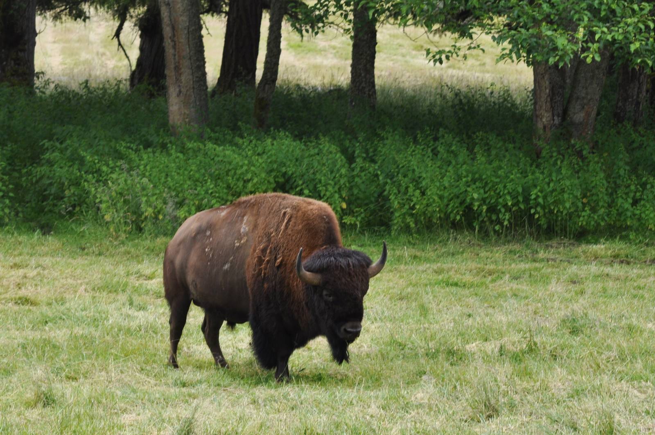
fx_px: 2726
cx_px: 328
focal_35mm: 150
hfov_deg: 13.7
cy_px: 218
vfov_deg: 9.1
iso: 200
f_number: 7.1
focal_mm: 100
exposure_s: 1/400
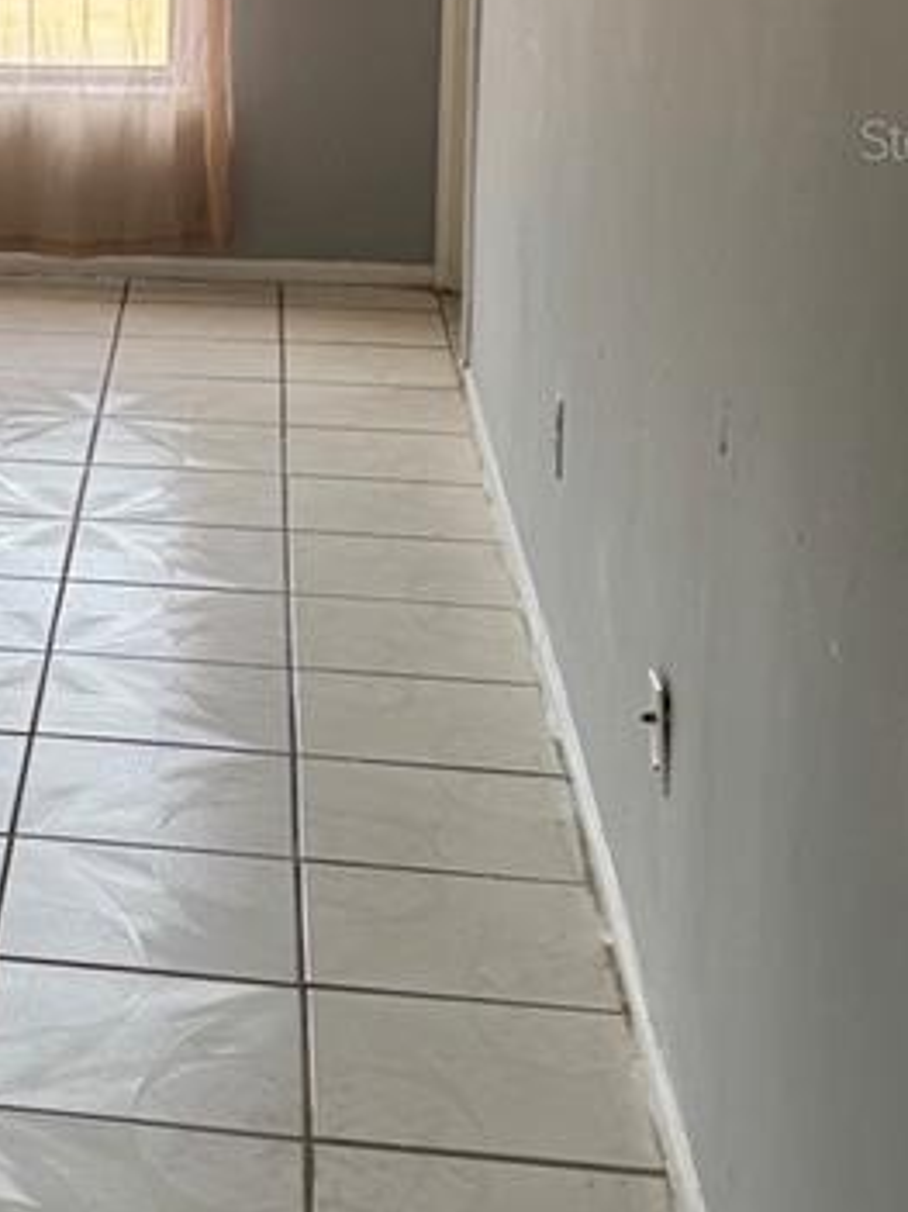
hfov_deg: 16.4
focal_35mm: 82
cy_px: 138
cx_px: -449
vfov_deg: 23.3
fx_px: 2870
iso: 50
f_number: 1.78
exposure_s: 1/126
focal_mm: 6.76
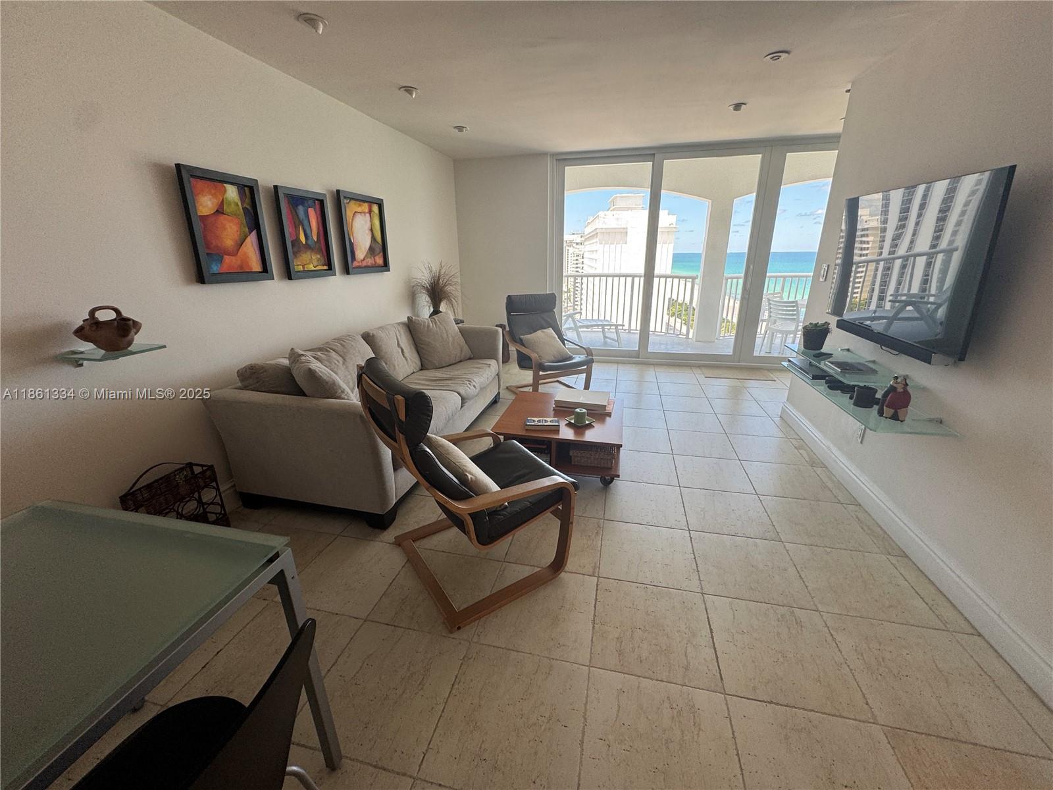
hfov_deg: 102.1
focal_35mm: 14
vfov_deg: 85.7
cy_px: 395
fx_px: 426
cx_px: 526
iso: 80
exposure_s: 1/120
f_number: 2.2
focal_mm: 2.22
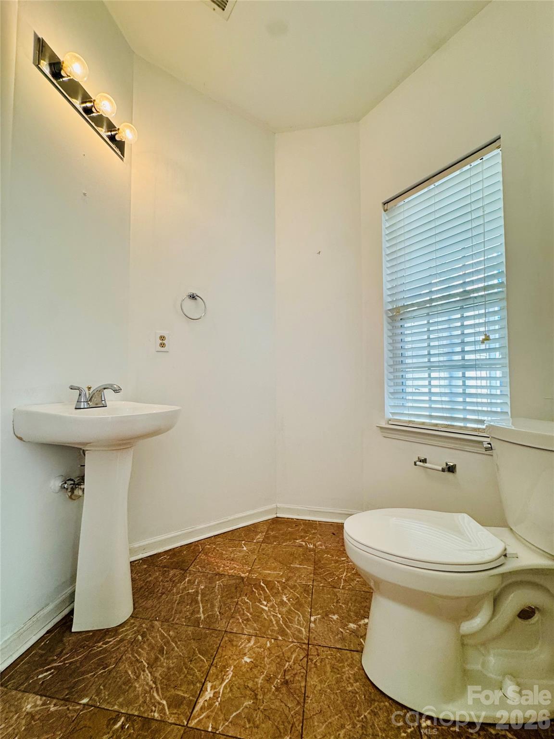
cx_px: 277
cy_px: 370
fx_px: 299
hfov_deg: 85.7
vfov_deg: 102.1
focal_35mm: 14
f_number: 2.2
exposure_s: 1/120
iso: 160
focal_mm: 2.22
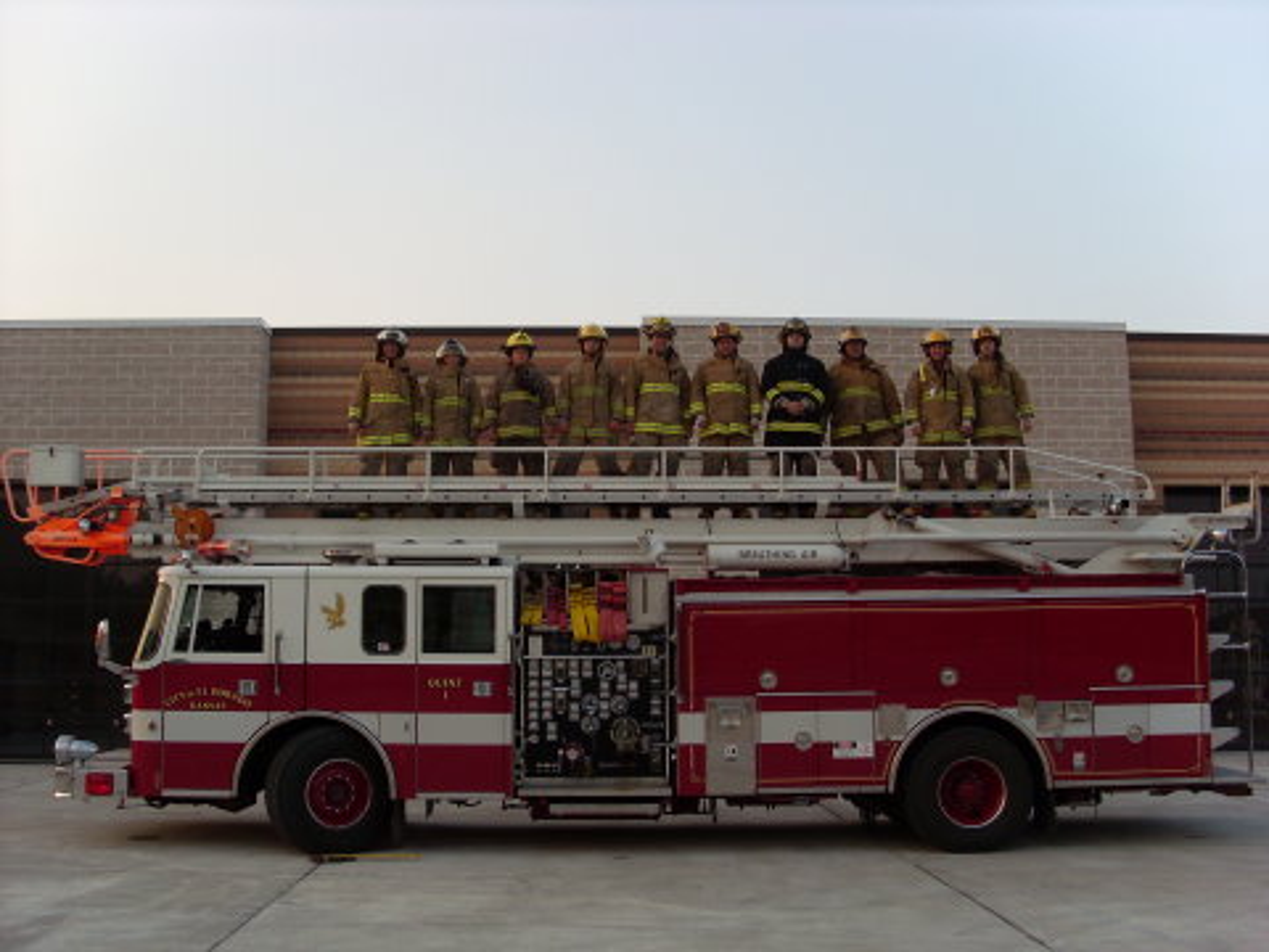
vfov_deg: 37.7
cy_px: 476
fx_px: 1393
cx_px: 634
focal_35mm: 38
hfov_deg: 49.0
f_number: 3
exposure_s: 1/180
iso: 80
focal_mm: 6.3
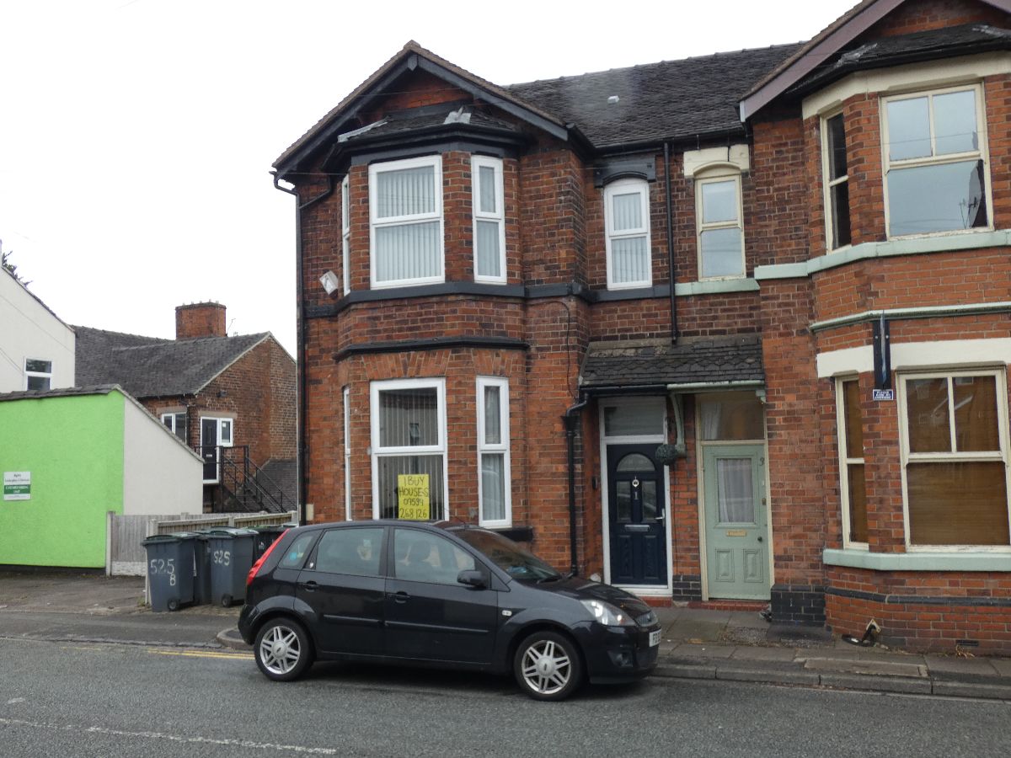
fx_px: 964
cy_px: 379
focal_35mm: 33
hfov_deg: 55.4
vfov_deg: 42.9
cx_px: 506
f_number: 3.4
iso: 80
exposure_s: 1/80
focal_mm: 6
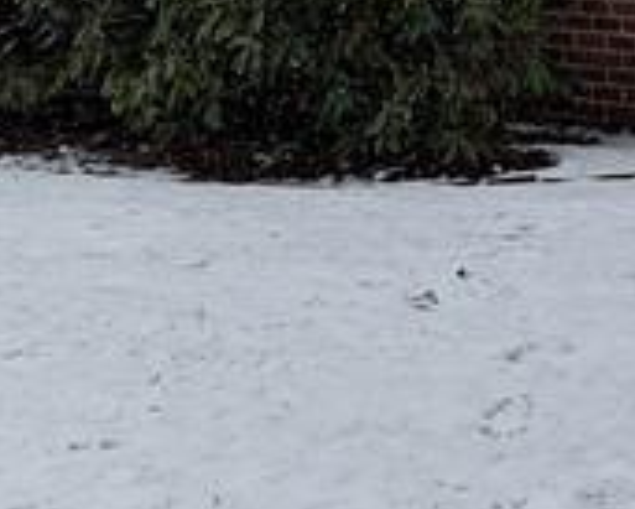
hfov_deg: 12.3
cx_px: 1235
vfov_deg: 10.4
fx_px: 2633
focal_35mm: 140
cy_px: -383
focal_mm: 6.81
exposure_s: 1/708
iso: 44
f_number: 1.85
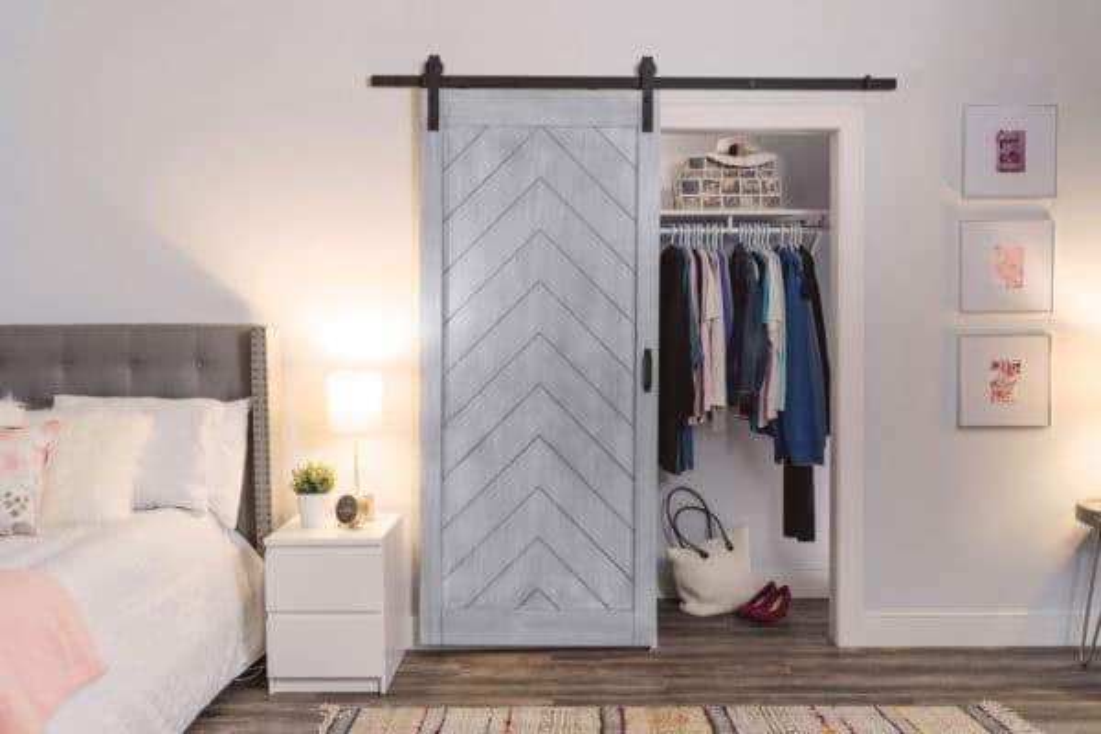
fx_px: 1070
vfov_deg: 37.9
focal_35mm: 35
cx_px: 550
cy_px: 367
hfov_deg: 54.4
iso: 800
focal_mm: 35
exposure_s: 1/100
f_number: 1.8
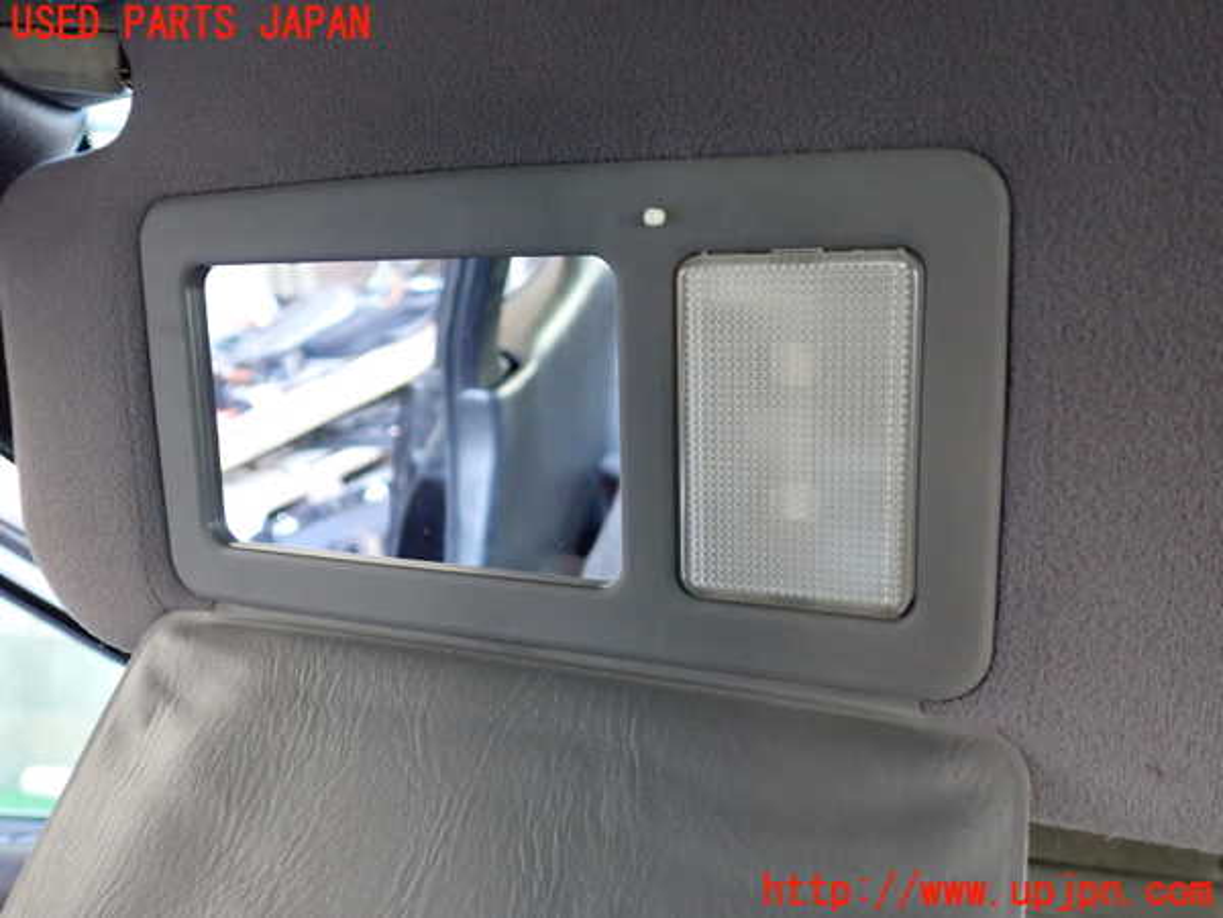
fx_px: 1060
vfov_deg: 46.8
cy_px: 459
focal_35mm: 30
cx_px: 612
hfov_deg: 60.0
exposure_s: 1/60
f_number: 2.3
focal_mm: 5.4
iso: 1000
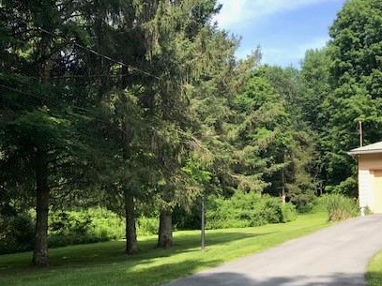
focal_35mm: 44
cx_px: 185
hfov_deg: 43.0
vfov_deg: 32.4
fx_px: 485
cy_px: 204
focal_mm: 3.99
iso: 20
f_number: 1.8
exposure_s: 1/798
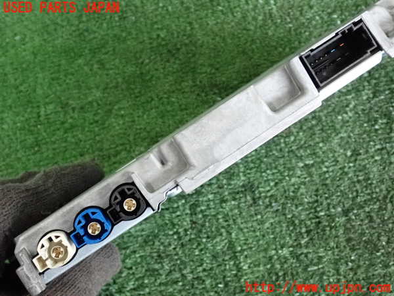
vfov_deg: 32.9
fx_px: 501
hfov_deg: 42.9
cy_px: 148
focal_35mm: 44
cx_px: 197
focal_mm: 7.84
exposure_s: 1/125
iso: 1600
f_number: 2.9
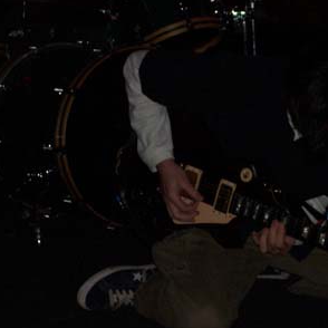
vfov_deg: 9.8
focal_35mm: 178
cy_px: 189
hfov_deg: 9.8
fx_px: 1908
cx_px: 279
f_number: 4.8
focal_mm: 24
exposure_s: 1/90
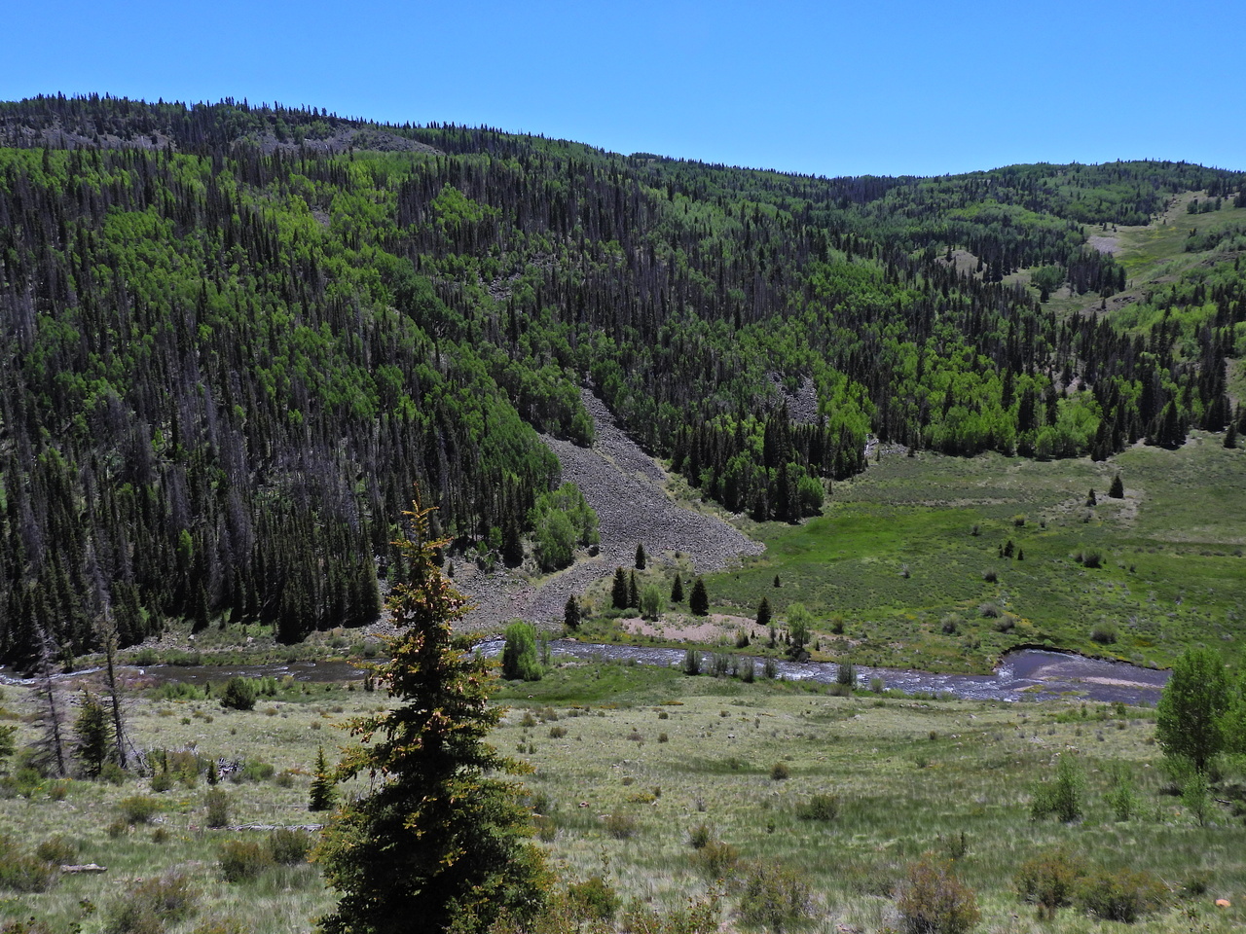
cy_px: 467
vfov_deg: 46.8
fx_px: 1080
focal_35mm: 30
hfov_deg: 60.0
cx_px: 623
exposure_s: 1/1600
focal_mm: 5.4
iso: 100
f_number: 3.5
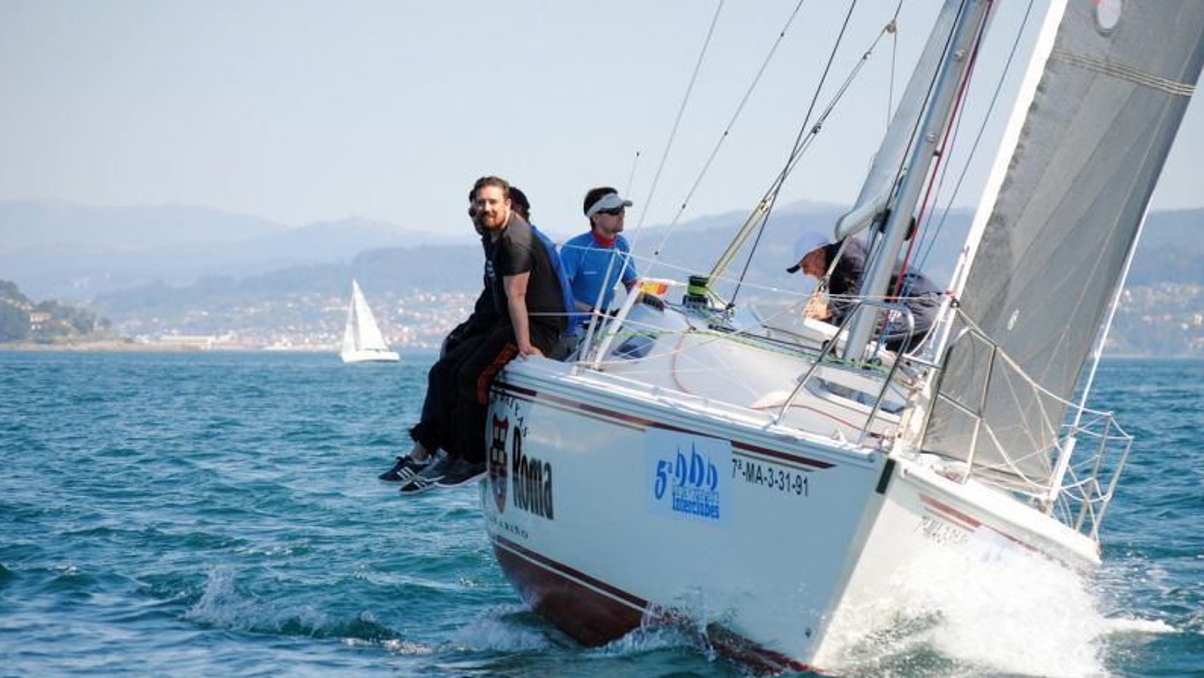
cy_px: 383
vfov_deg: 7.3
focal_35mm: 167
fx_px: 5318
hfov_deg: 12.9
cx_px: 599
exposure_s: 1/500
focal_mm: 105
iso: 160
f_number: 5.6
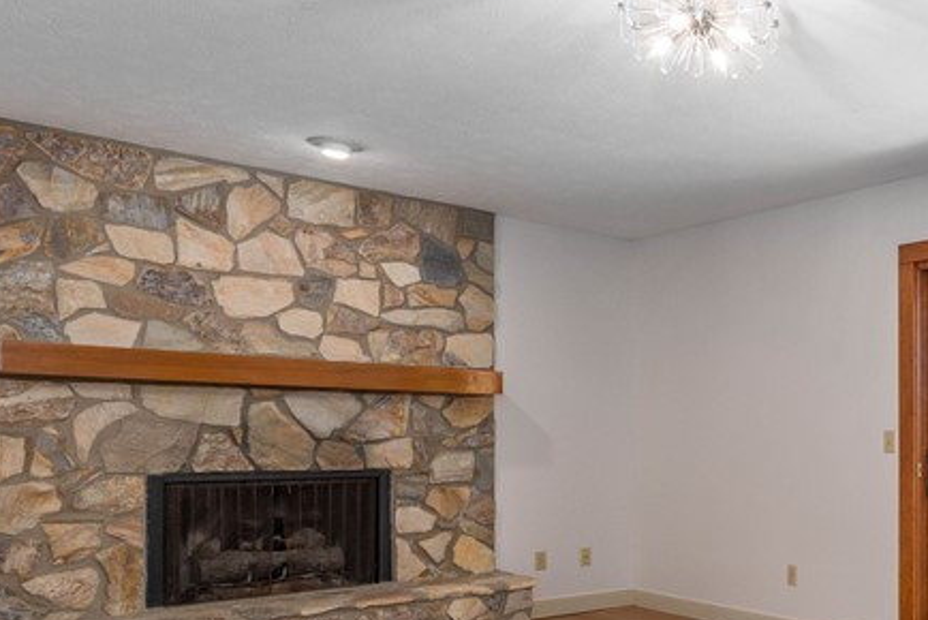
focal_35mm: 35
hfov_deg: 47.8
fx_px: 903
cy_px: 448
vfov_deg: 37.2
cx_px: 865
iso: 200
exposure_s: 1/60
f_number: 9
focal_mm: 14
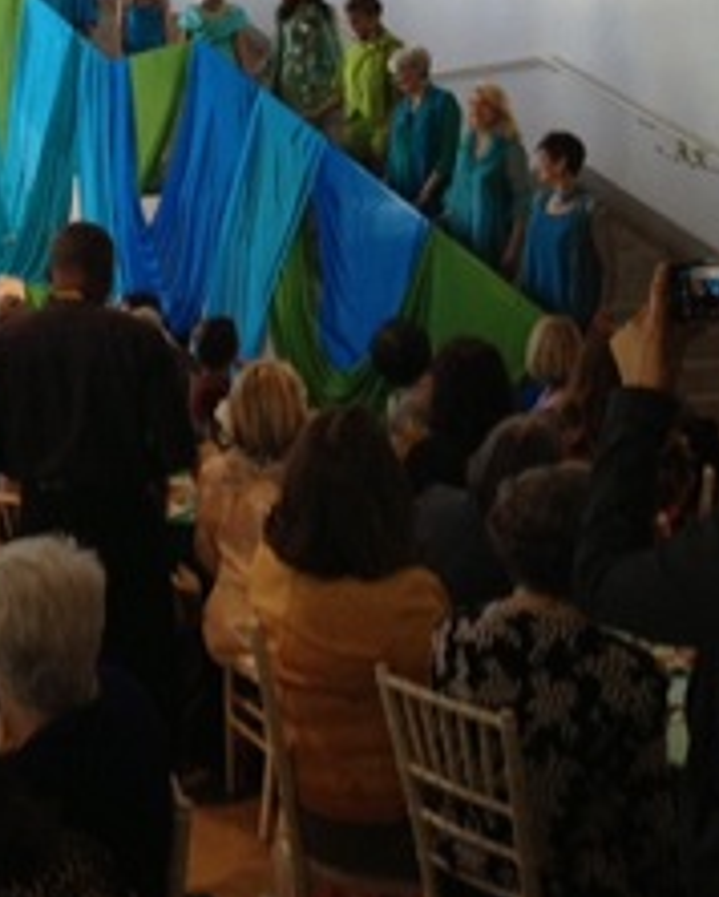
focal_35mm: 73
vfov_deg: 25.6
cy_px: 190
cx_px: -131
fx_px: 1939
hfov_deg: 19.8
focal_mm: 4.28
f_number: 2.4
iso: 125
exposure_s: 1/20
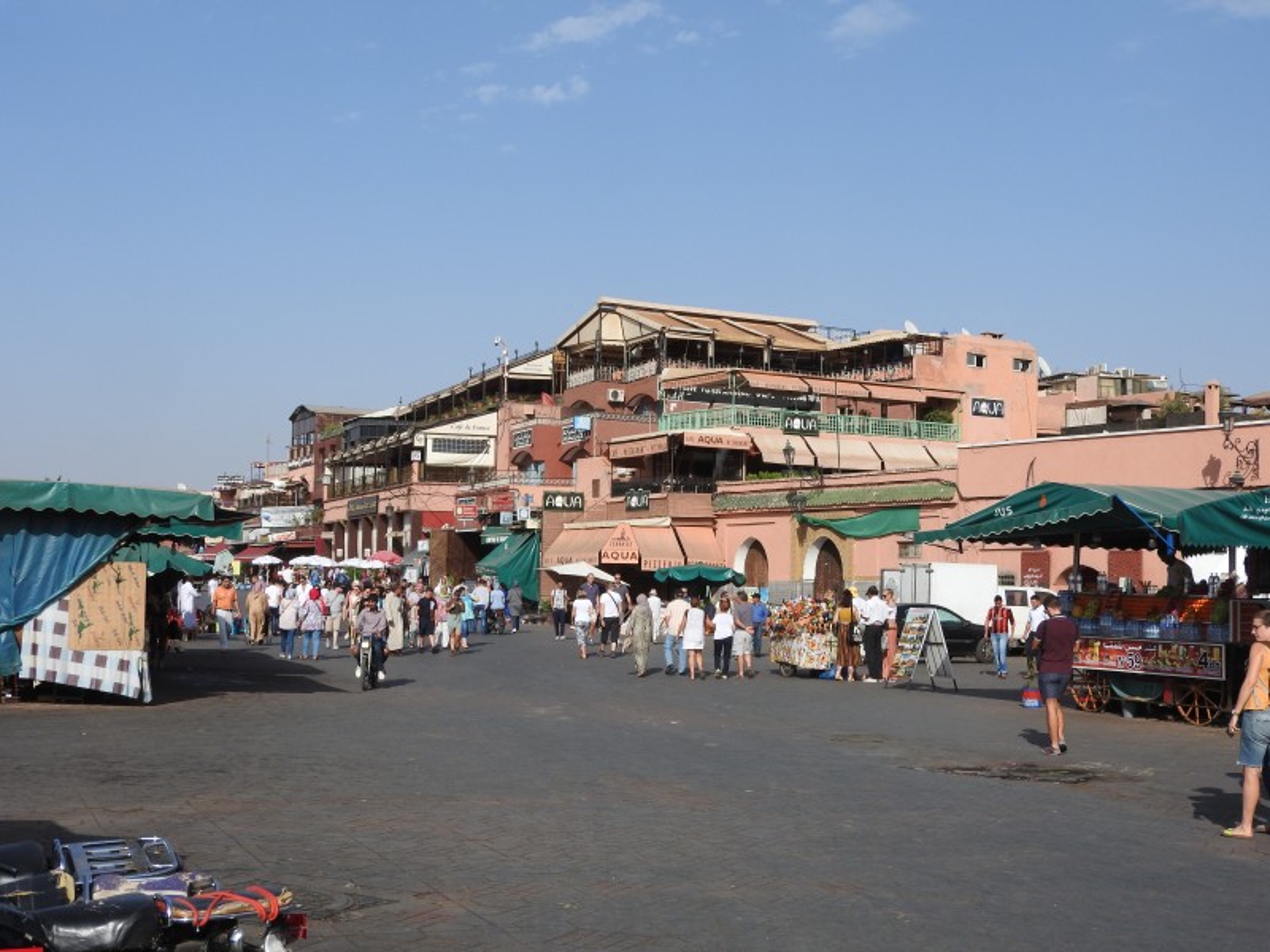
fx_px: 1834
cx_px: 635
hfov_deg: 38.2
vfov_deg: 29.1
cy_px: 476
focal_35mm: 50
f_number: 4
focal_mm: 9
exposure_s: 1/1600
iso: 100
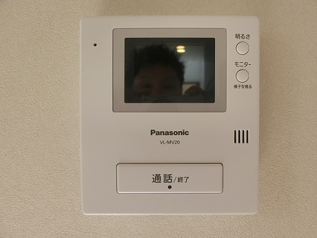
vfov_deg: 54.9
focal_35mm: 25
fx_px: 229
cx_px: 158
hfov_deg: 69.4
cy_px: 119
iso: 320
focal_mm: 4.5
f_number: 3.5
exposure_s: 1/125
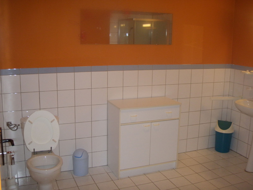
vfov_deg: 37.7
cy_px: 95
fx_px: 278
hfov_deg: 49.0
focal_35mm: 38
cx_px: 126
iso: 200
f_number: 3.5
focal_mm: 6.7
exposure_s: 1/30
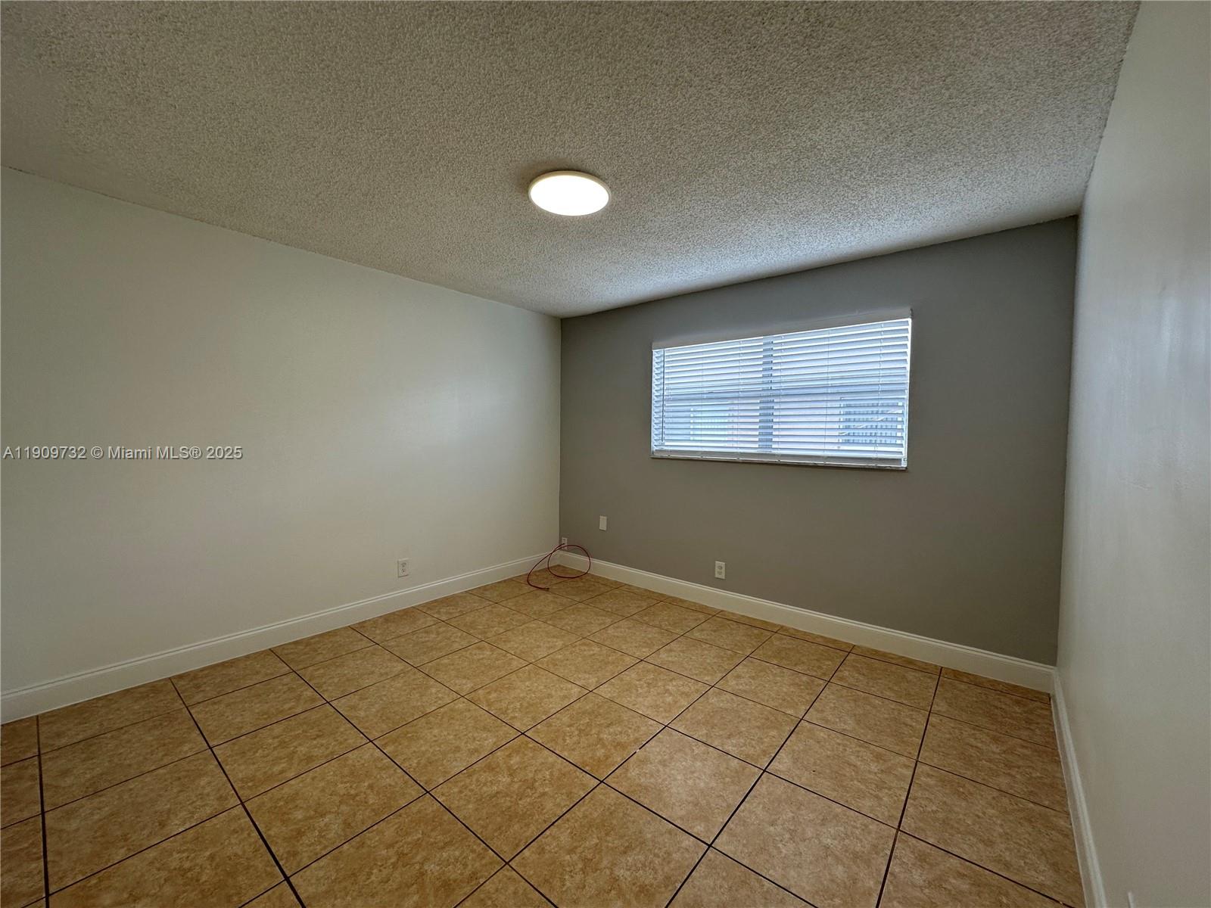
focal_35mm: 14
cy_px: 454
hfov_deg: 102.1
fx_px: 490
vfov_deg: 85.7
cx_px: 606
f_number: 2.2
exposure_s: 1/120
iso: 64
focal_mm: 2.22
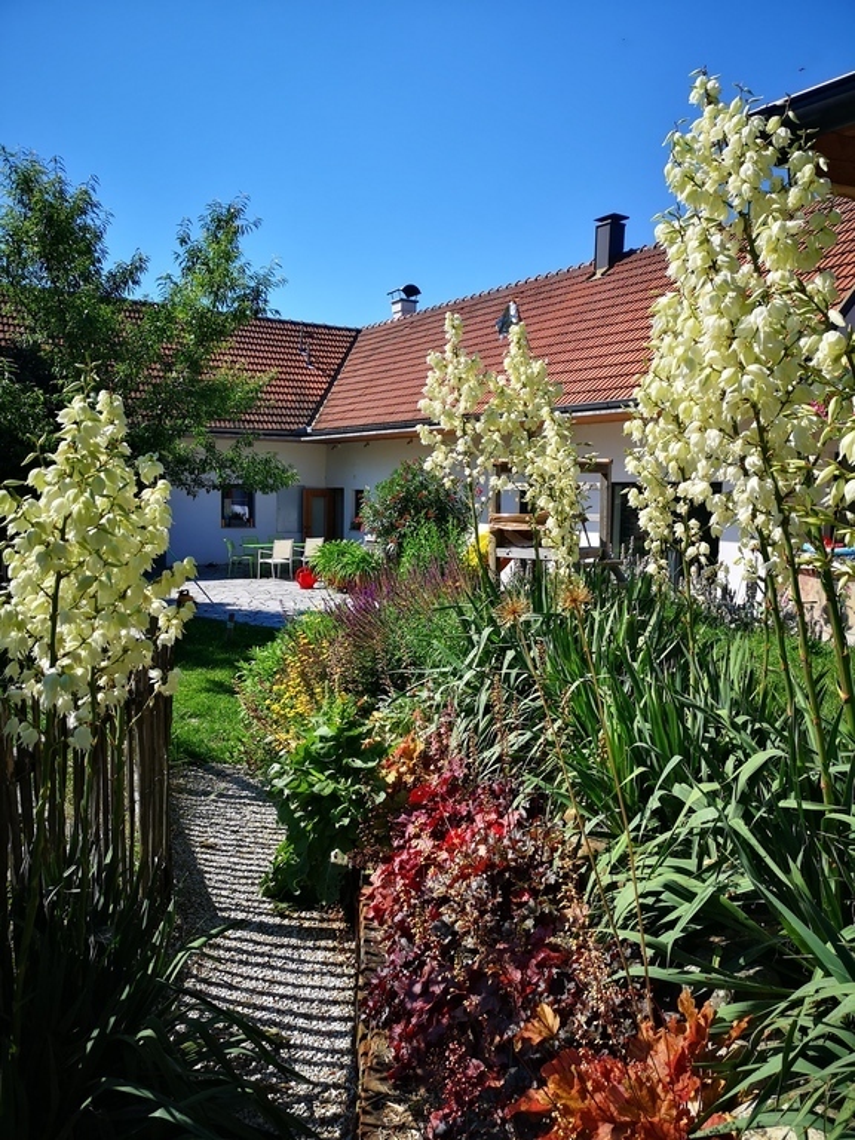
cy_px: 570
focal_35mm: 27
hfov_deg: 51.4
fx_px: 889
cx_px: 428
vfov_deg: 65.3
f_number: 1.8
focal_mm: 5.58
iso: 50
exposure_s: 1/2331
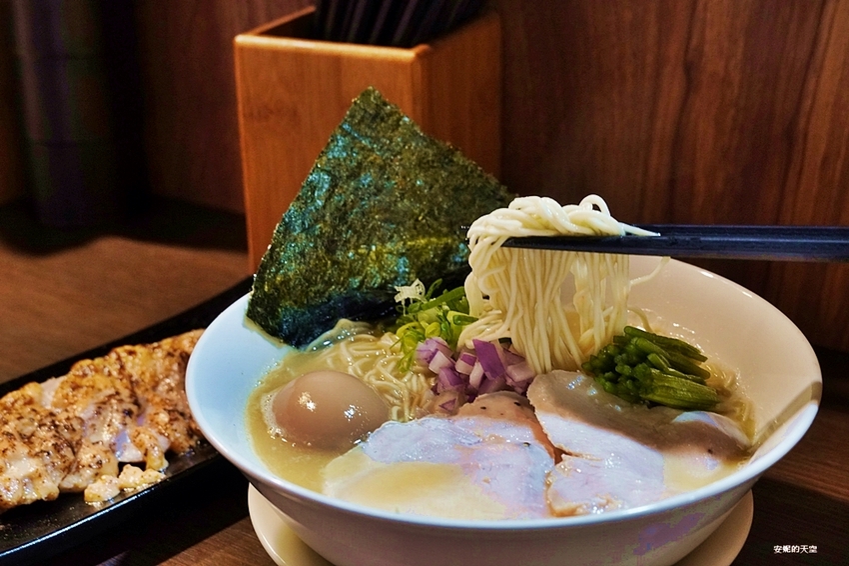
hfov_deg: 36.0
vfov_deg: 24.4
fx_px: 1308
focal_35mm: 56
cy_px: 283
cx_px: 424
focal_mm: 37
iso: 1600
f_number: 6.3
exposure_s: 1/20
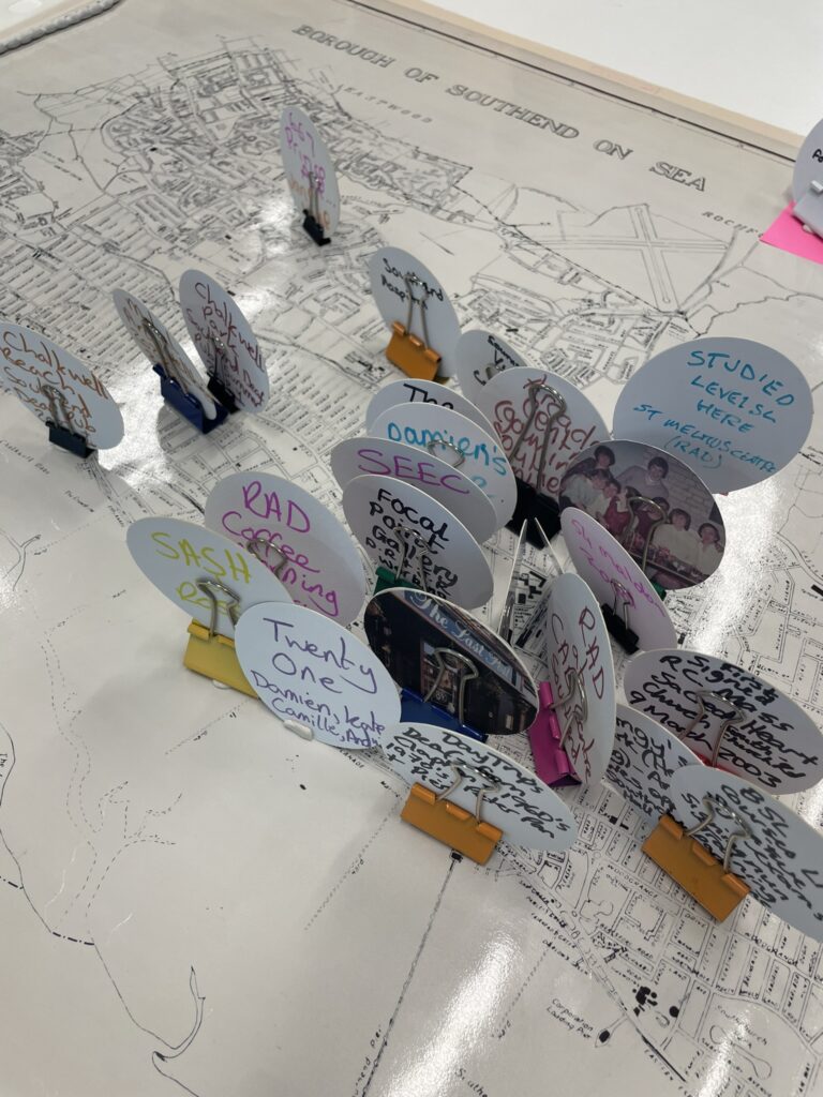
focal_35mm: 26
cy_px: 548
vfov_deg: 67.3
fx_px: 824
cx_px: 412
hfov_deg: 53.1
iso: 50
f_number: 1.6
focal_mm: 4.2
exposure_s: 1/100
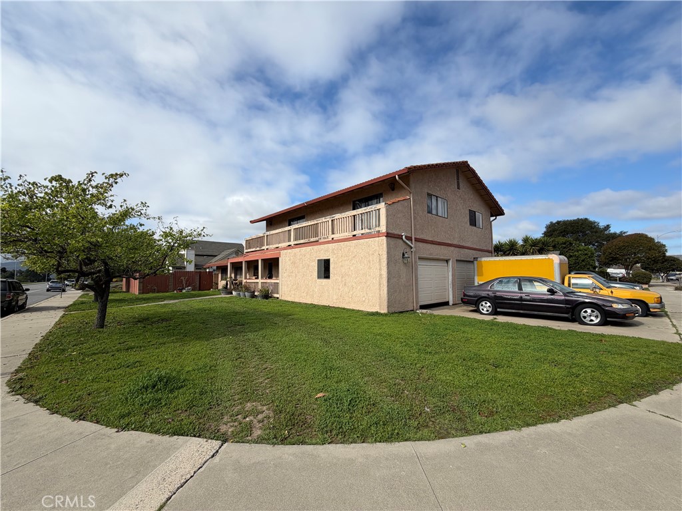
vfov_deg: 85.7
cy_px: 256
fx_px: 276
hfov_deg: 102.1
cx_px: 341
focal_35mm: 14
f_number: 2.2
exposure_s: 1/1001
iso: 20
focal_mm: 2.22
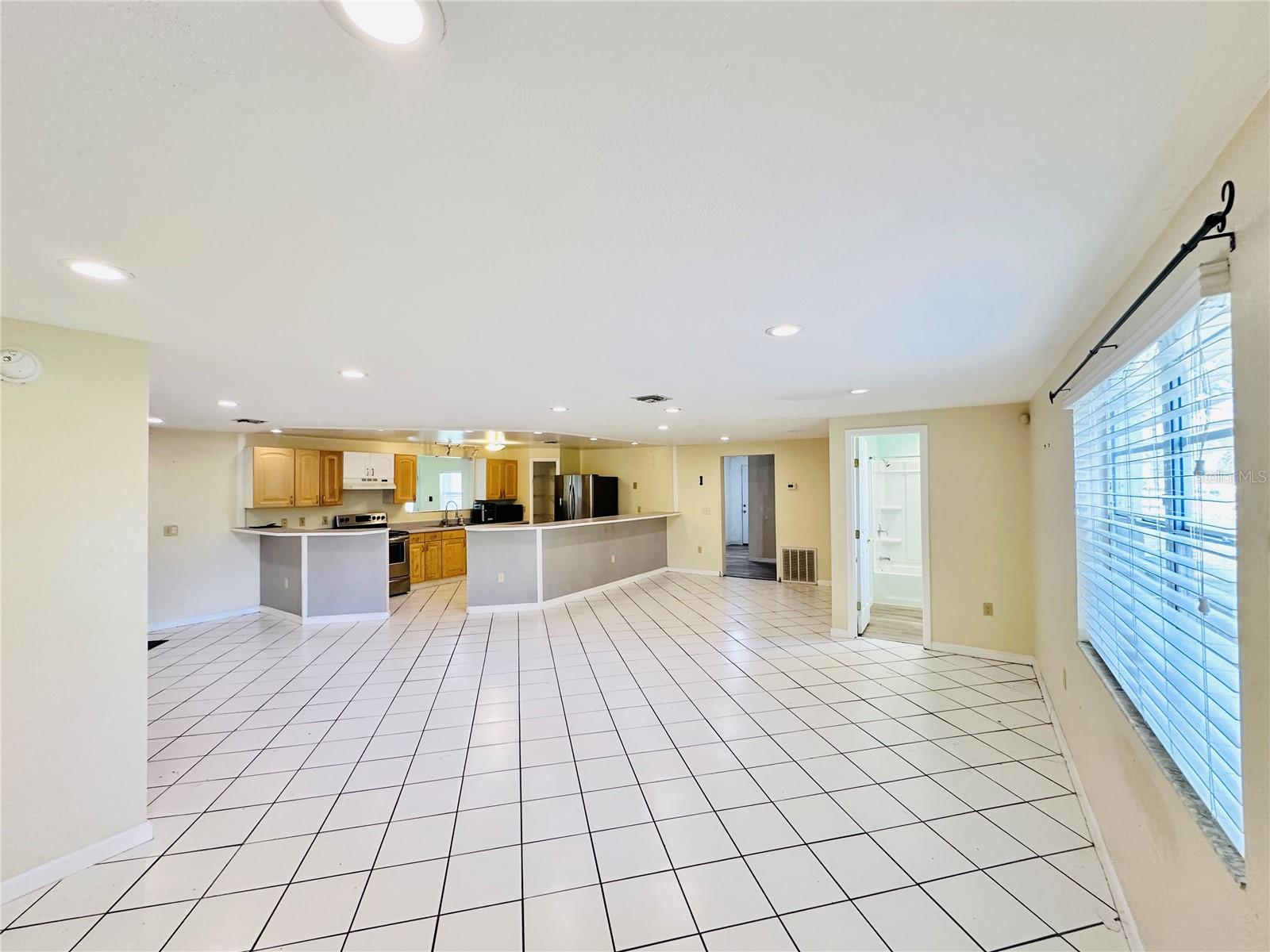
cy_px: 476
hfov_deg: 102.1
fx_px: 514
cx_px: 635
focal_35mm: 14
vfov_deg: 85.7
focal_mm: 2.22
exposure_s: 1/60
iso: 250
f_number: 2.2
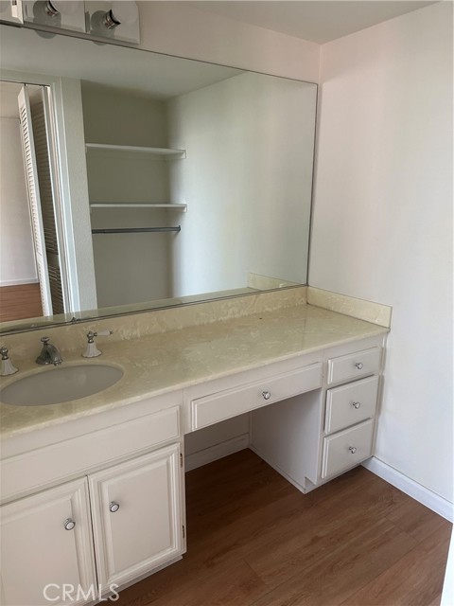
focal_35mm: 24
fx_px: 420
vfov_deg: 71.6
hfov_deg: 56.8
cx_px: 227
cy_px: 303
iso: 400
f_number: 1.78
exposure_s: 1/60
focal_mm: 6.86
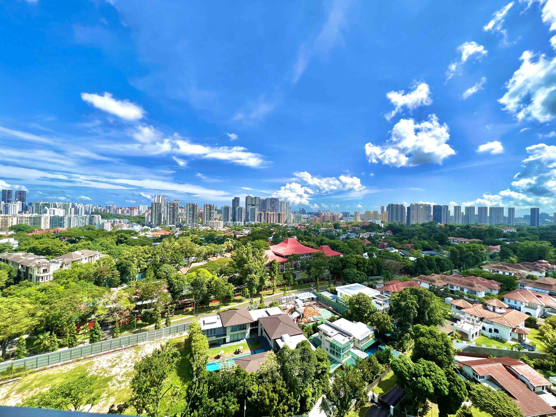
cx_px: 278
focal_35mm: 13
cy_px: 208
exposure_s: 1/2179
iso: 32
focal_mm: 1.57
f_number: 1.8
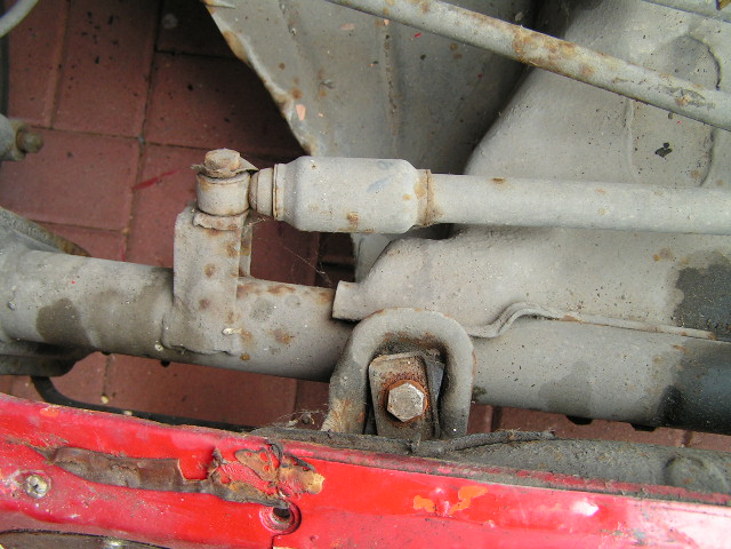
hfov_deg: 49.0
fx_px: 802
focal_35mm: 38
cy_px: 274
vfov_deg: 37.7
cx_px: 366
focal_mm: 6.3
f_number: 2.8
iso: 50
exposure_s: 1/40
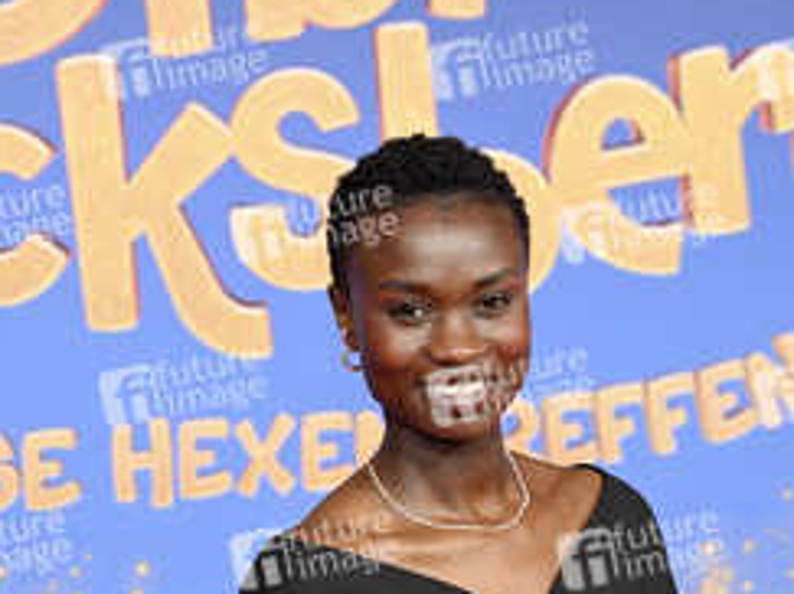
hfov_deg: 14.7
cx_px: 227
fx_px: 3072
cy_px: 470
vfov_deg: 11.0
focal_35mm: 134
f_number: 5
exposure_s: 1/200
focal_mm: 75
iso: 800
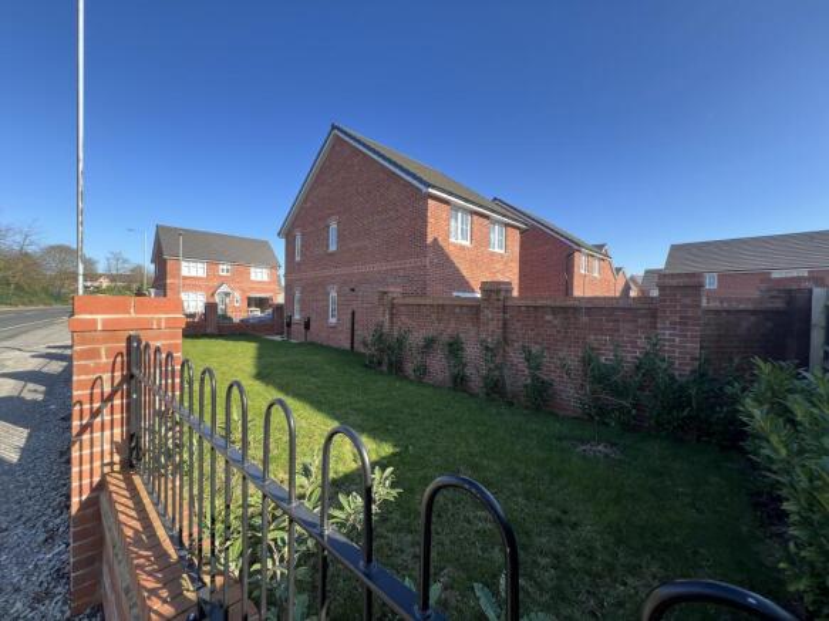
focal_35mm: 13
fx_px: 311
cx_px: 414
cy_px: 310
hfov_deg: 106.2
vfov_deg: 89.9
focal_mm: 1.57
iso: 32
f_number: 1.8
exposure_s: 1/388
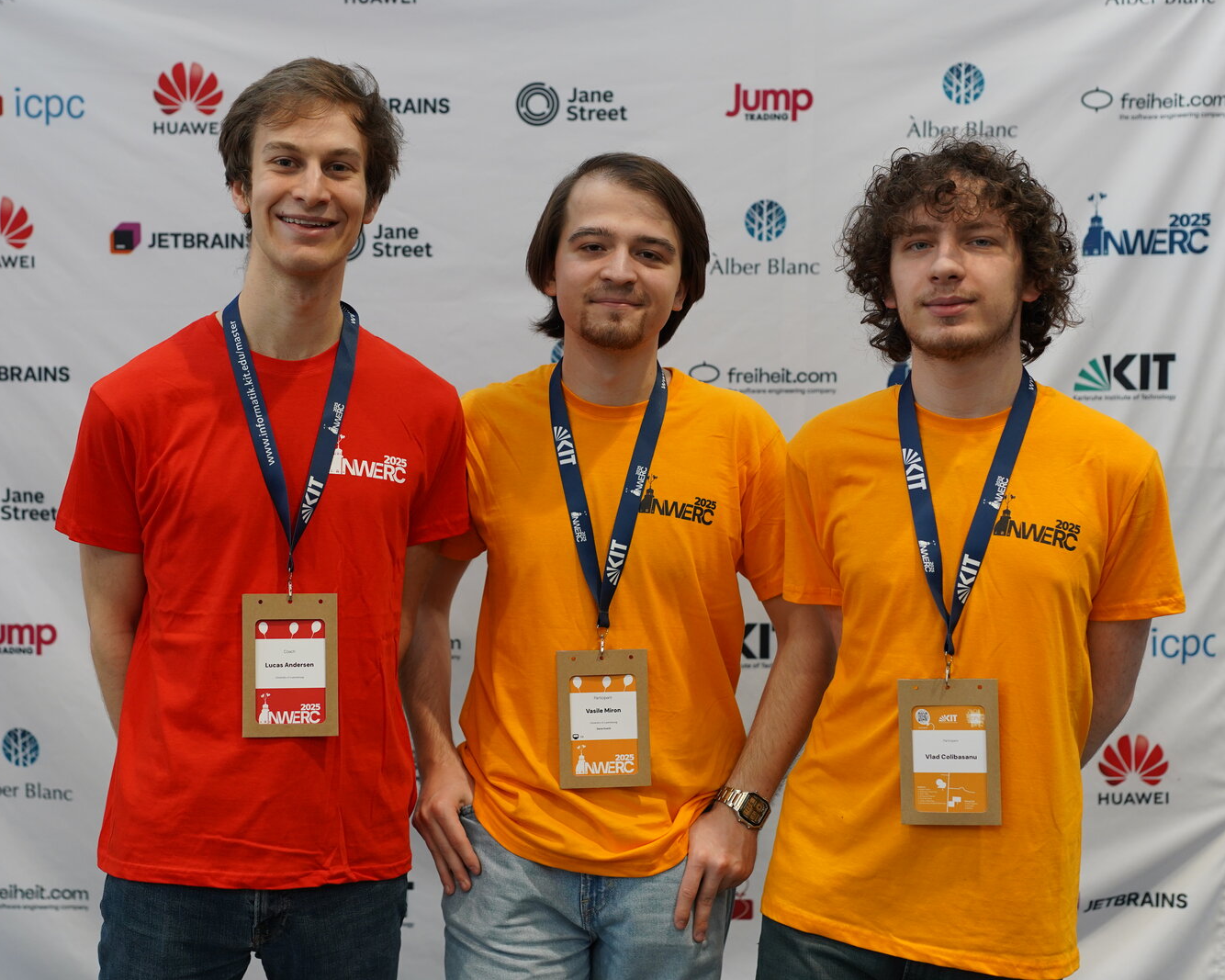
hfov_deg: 33.0
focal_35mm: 57
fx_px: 2066
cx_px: 515
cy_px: 485
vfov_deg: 26.7
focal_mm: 50
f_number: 2.8
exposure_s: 1/160
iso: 640
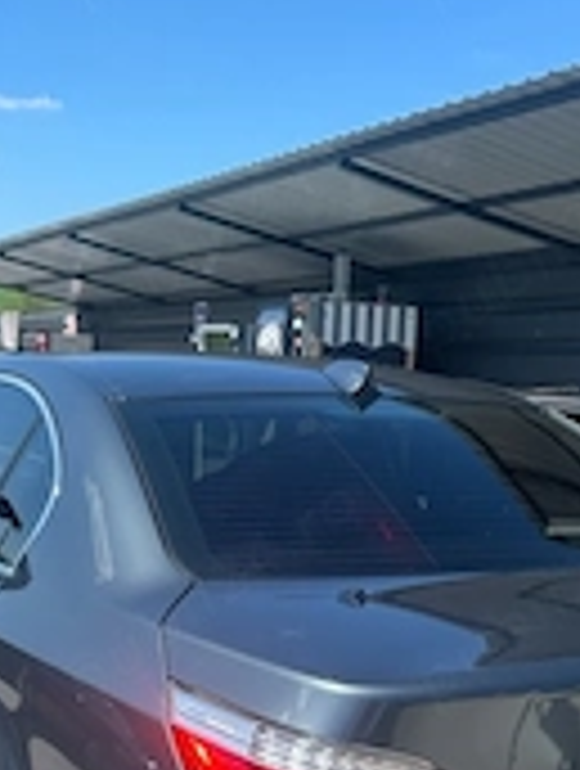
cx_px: 301
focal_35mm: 56
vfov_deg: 33.0
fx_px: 1246
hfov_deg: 26.2
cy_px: 648
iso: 80
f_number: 1.78
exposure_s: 1/3597
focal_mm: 6.86
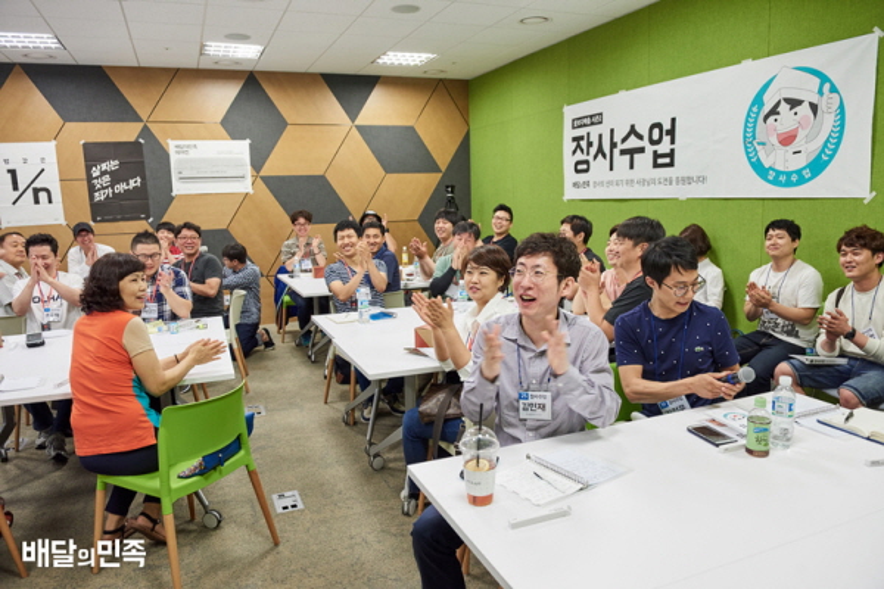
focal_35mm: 26
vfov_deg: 49.6
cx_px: 442
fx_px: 638
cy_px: 294
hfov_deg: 69.4
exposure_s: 1/100
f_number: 4.5
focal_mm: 26
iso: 1000
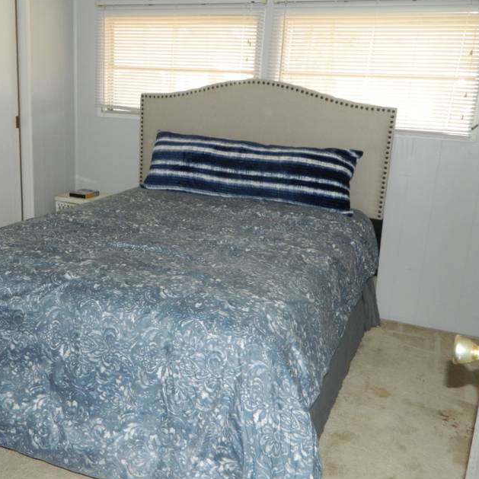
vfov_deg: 44.9
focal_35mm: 37
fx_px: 579
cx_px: 174
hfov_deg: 44.5
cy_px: 237
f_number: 3.2
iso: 200
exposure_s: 1/30
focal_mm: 5.6
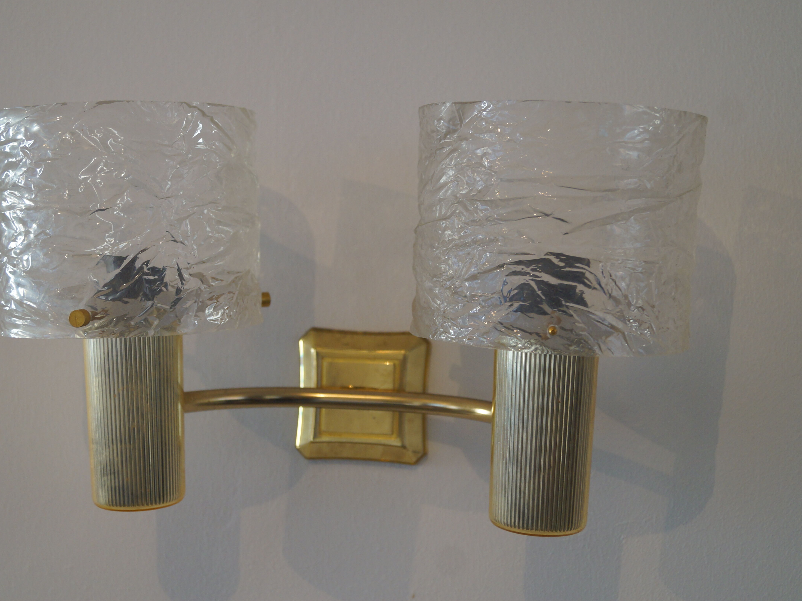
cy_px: 300
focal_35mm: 49
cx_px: 361
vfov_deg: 29.7
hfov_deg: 38.9
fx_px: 1135
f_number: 4.5
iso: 500
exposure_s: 1/60
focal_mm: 30
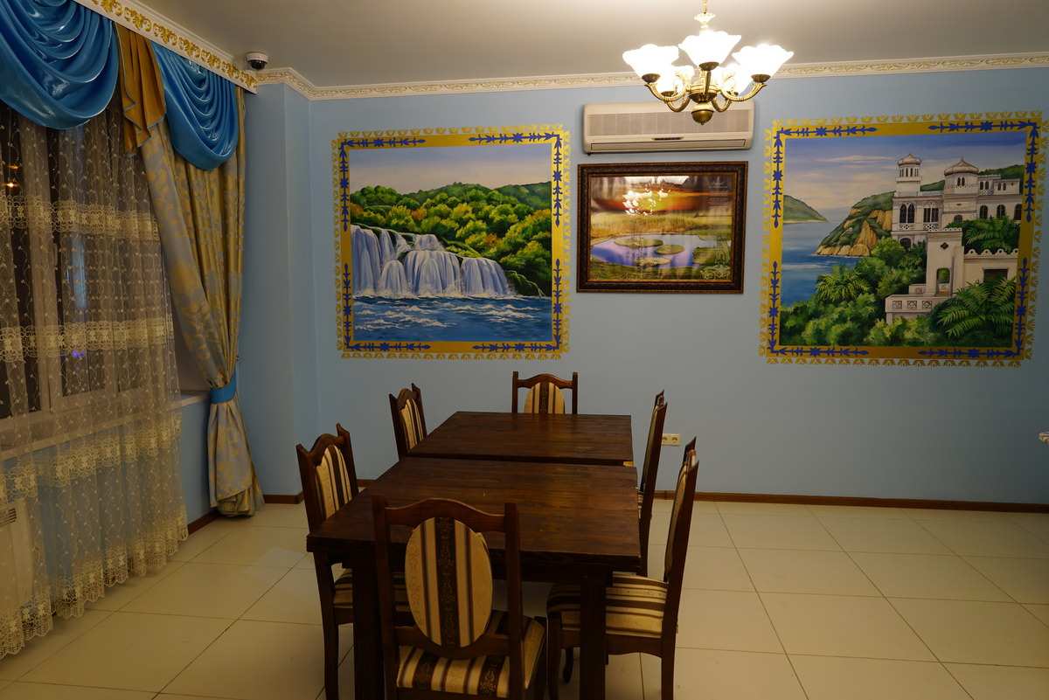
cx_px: 524
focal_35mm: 24
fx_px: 700
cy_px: 350
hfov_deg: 73.7
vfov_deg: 53.2
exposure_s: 1/2
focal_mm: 24
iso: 100
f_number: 9
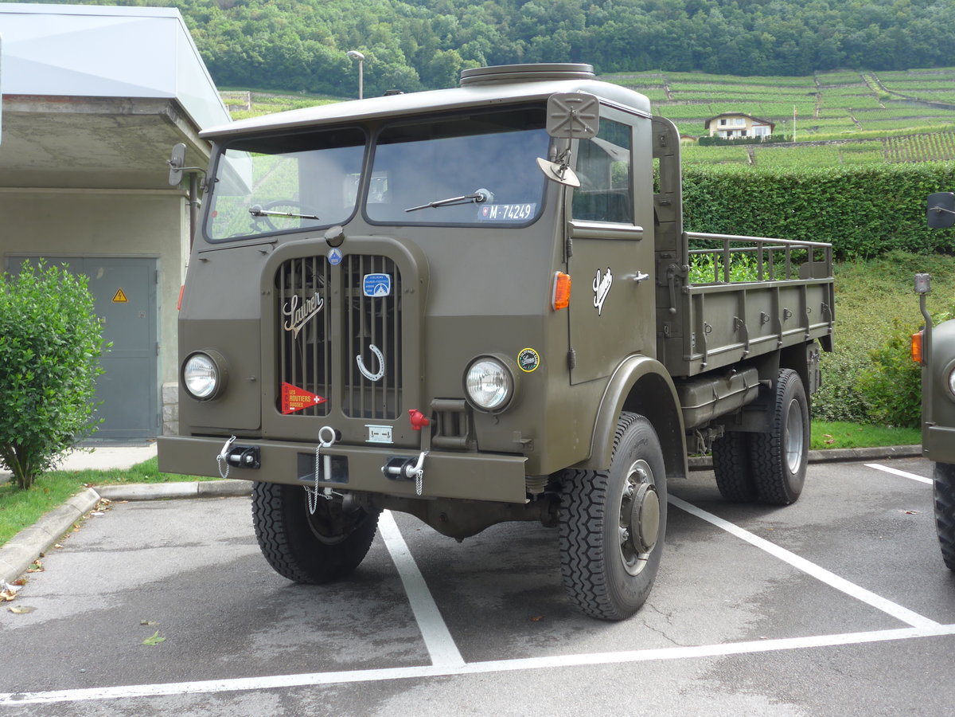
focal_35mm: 41
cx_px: 478
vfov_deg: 35.1
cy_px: 358
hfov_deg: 45.8
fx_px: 1131
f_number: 2.8
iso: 80
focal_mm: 8.4
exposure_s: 1/320
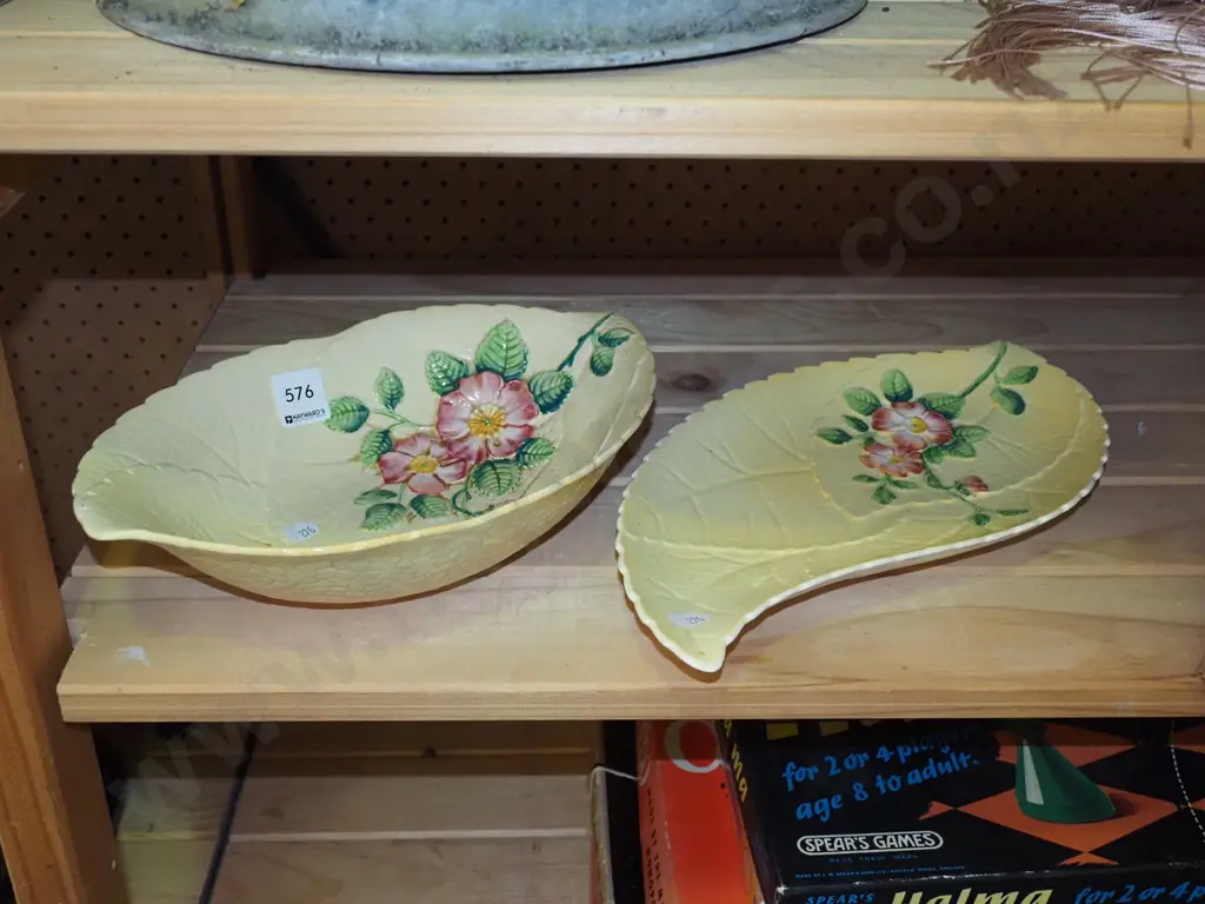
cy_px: 452
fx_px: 1323
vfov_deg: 37.7
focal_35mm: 38
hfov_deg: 49.0
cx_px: 602
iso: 3200
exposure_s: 1/160
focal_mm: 19
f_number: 5.6
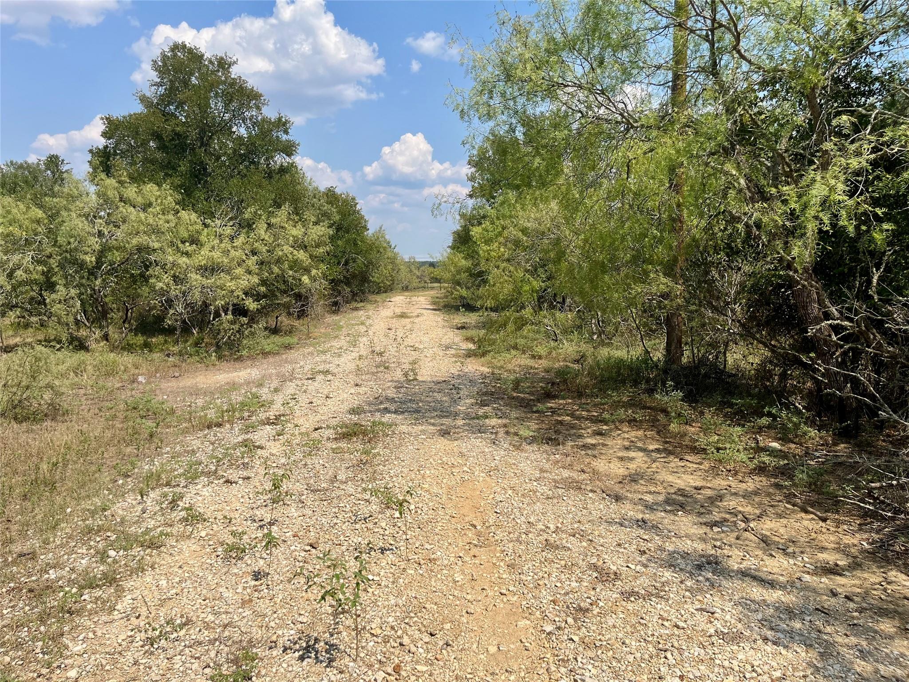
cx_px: 454
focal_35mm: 26
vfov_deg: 53.1
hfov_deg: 67.3
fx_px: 683
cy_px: 341
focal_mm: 5.1
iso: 50
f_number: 1.6
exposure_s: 1/4651
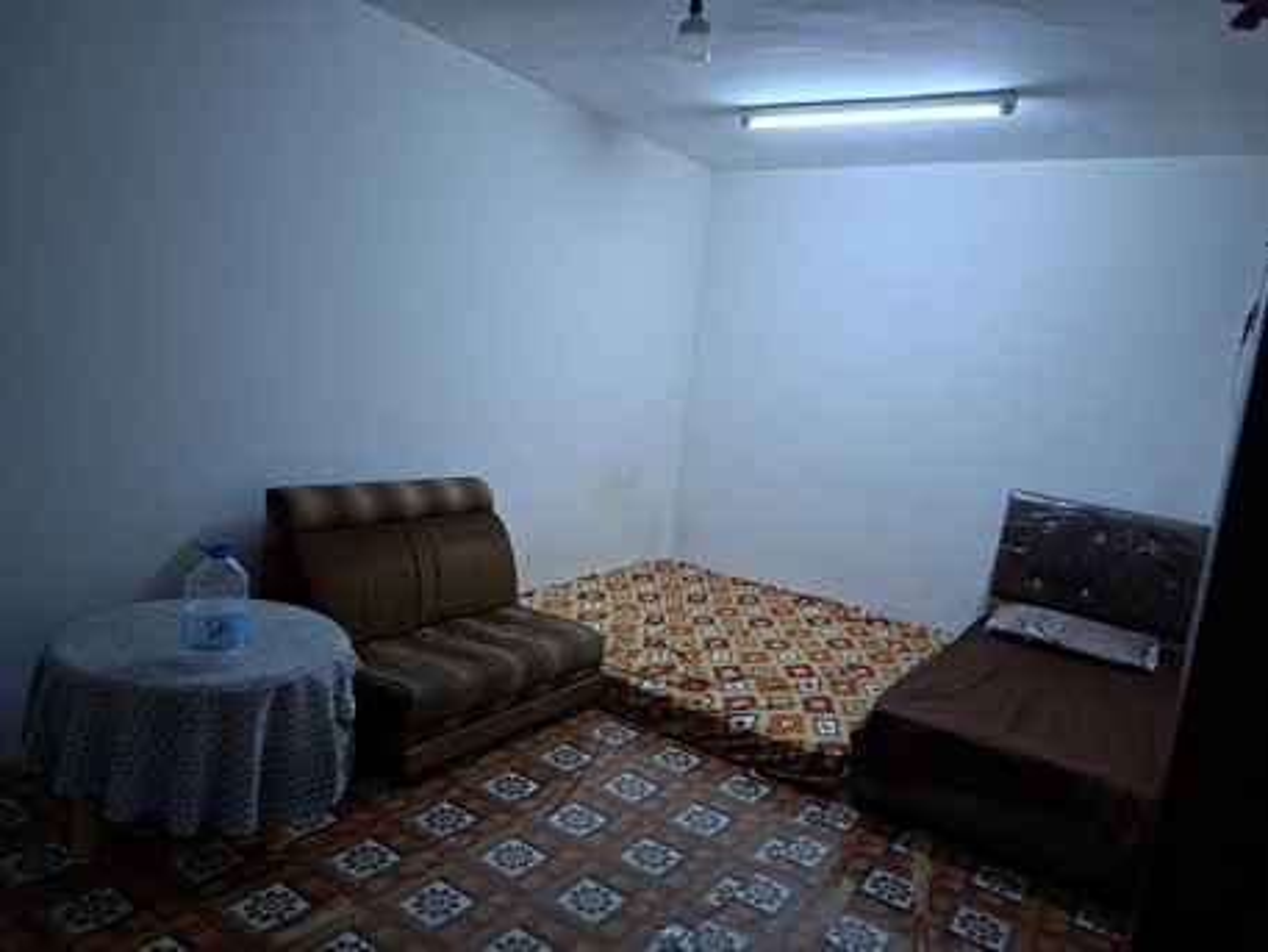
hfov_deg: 73.9
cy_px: 476
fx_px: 843
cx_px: 634
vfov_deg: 58.9
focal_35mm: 23
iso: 320
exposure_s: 1/33
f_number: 1.8
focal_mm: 5.54
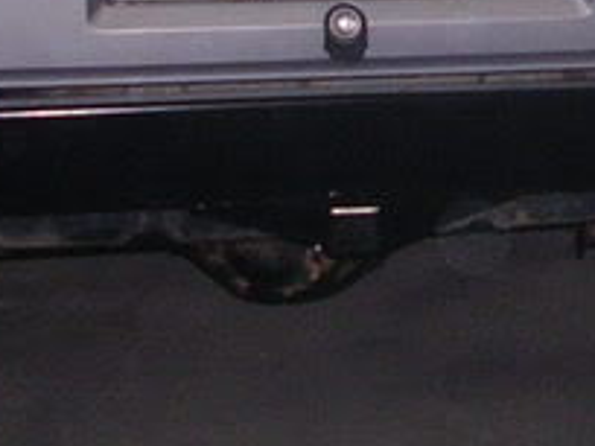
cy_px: 38
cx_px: 796
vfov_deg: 9.9
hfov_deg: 12.8
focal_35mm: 149
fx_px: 2561
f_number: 2.8
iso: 117
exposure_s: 1/60.1
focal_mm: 5.8
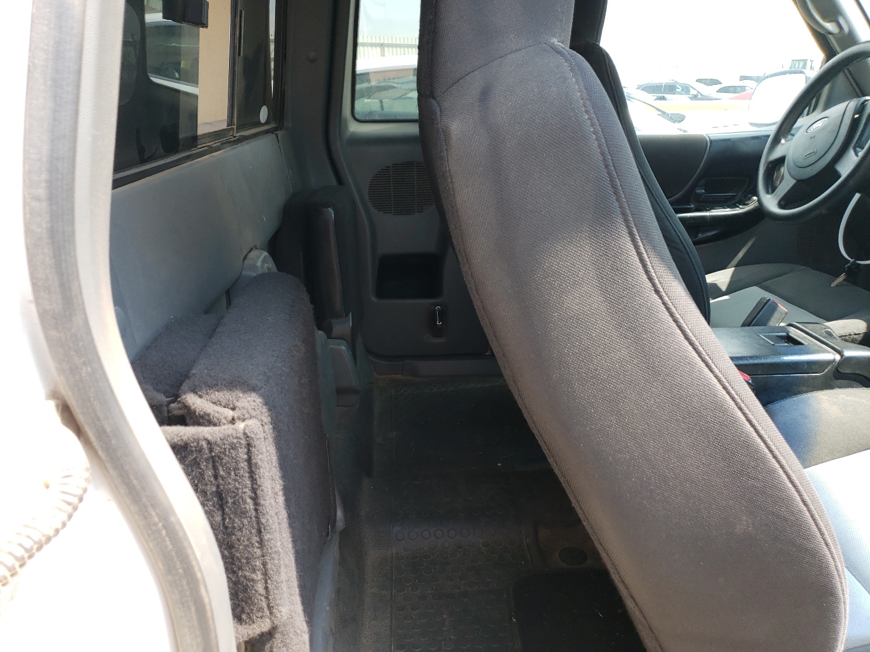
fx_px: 653
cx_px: 435
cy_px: 326
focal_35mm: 26
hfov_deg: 67.3
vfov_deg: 53.1
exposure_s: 1/323
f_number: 1.5
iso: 50
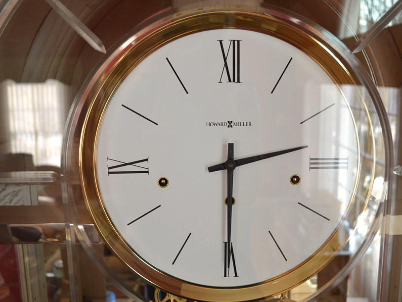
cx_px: 226
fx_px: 453
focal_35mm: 39
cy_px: 160
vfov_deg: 36.8
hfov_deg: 47.7
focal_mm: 22
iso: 400
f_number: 4
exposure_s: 1/60
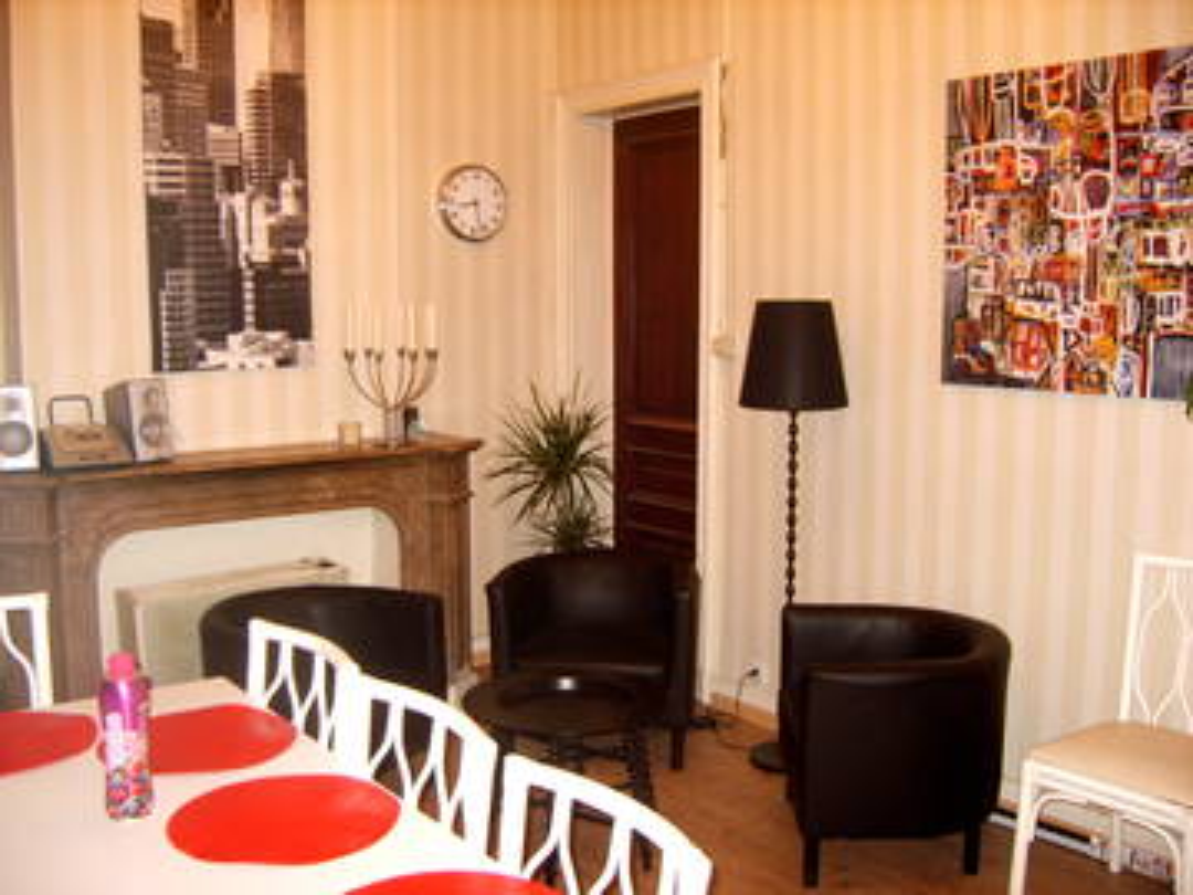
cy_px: 448
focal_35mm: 35
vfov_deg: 40.7
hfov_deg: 52.6
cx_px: 596
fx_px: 1206
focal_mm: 7.4
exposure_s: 1/30
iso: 157
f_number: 2.8
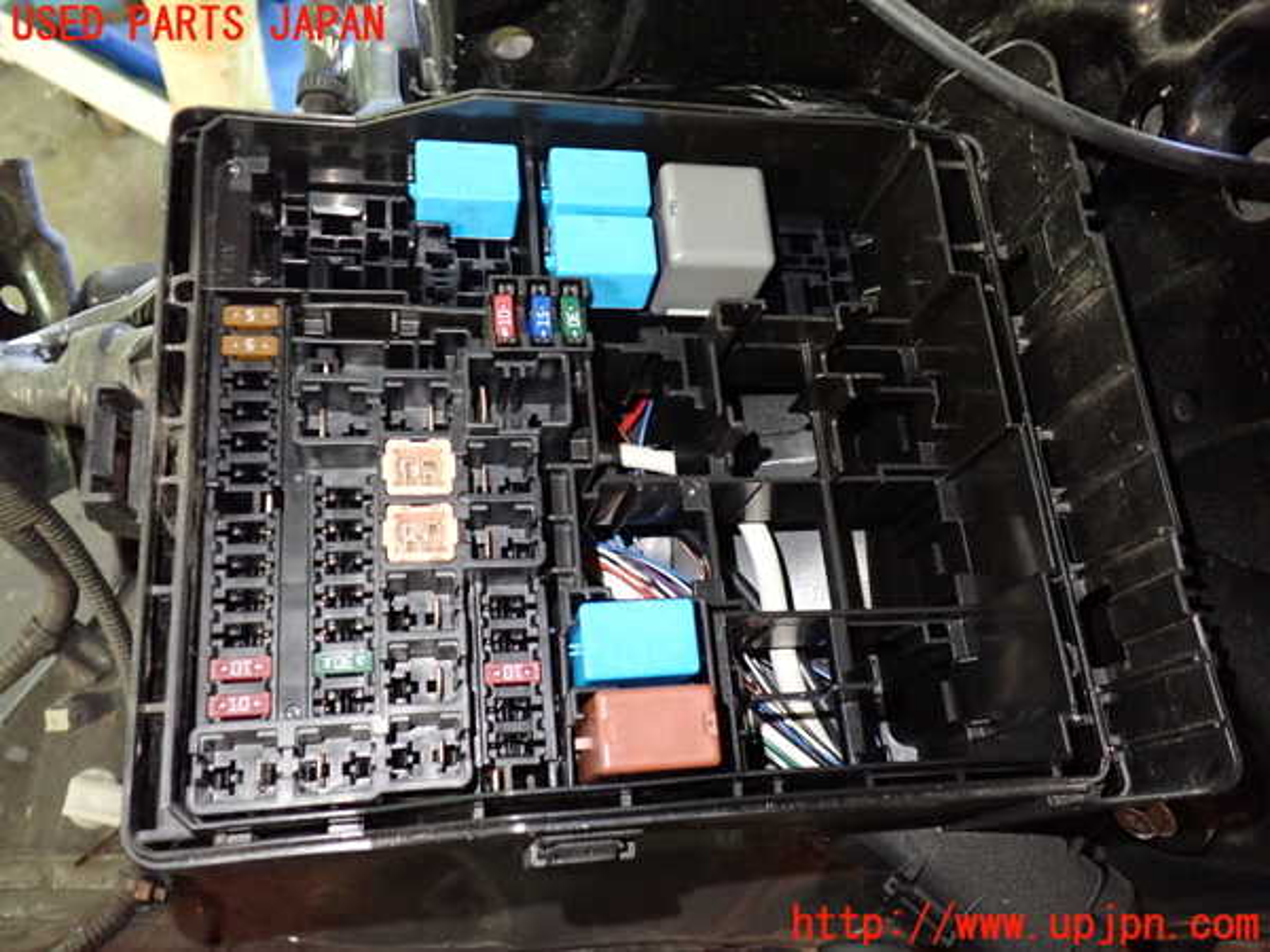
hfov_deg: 60.0
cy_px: 476
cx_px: 635
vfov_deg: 46.8
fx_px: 1101
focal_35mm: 30
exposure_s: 1/20
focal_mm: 5.4
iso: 800
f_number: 2.3
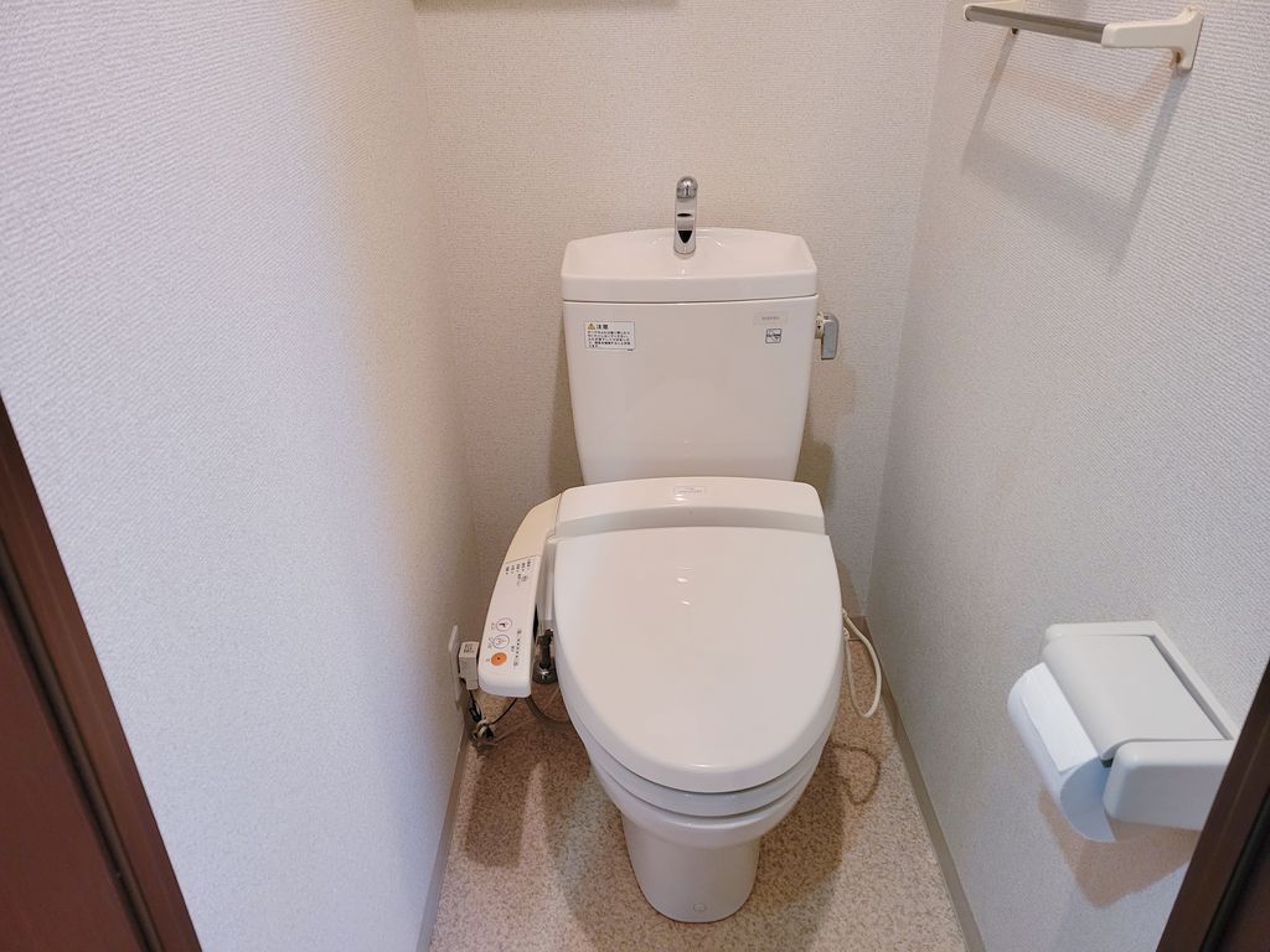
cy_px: 476
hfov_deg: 67.3
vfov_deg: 53.1
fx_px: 954
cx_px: 635
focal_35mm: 26
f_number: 1.8
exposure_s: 1/50
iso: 400
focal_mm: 5.4
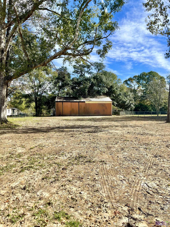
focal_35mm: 26
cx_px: 85
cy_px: 114
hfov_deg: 53.1
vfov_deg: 67.3
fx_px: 170
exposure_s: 1/3623
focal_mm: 5.1
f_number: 1.6
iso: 50
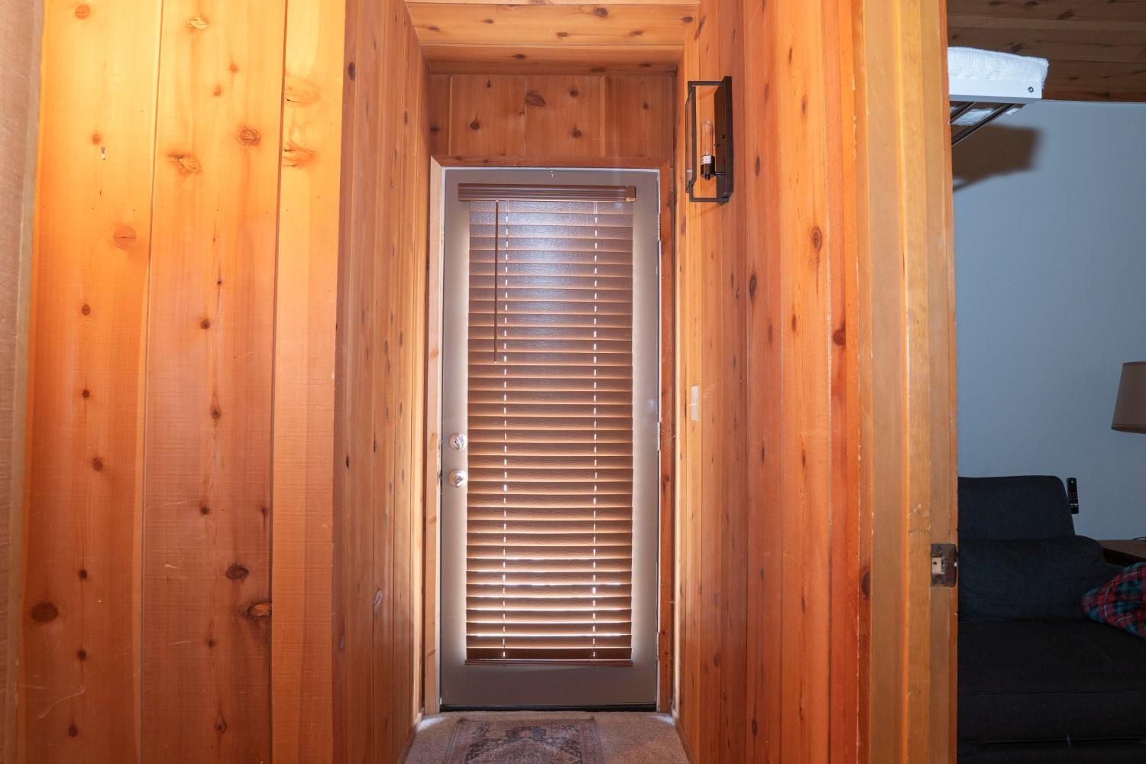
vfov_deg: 53.1
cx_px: 573
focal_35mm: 24
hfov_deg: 73.7
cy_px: 382
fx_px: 764
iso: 500
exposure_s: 2
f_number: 8
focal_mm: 16
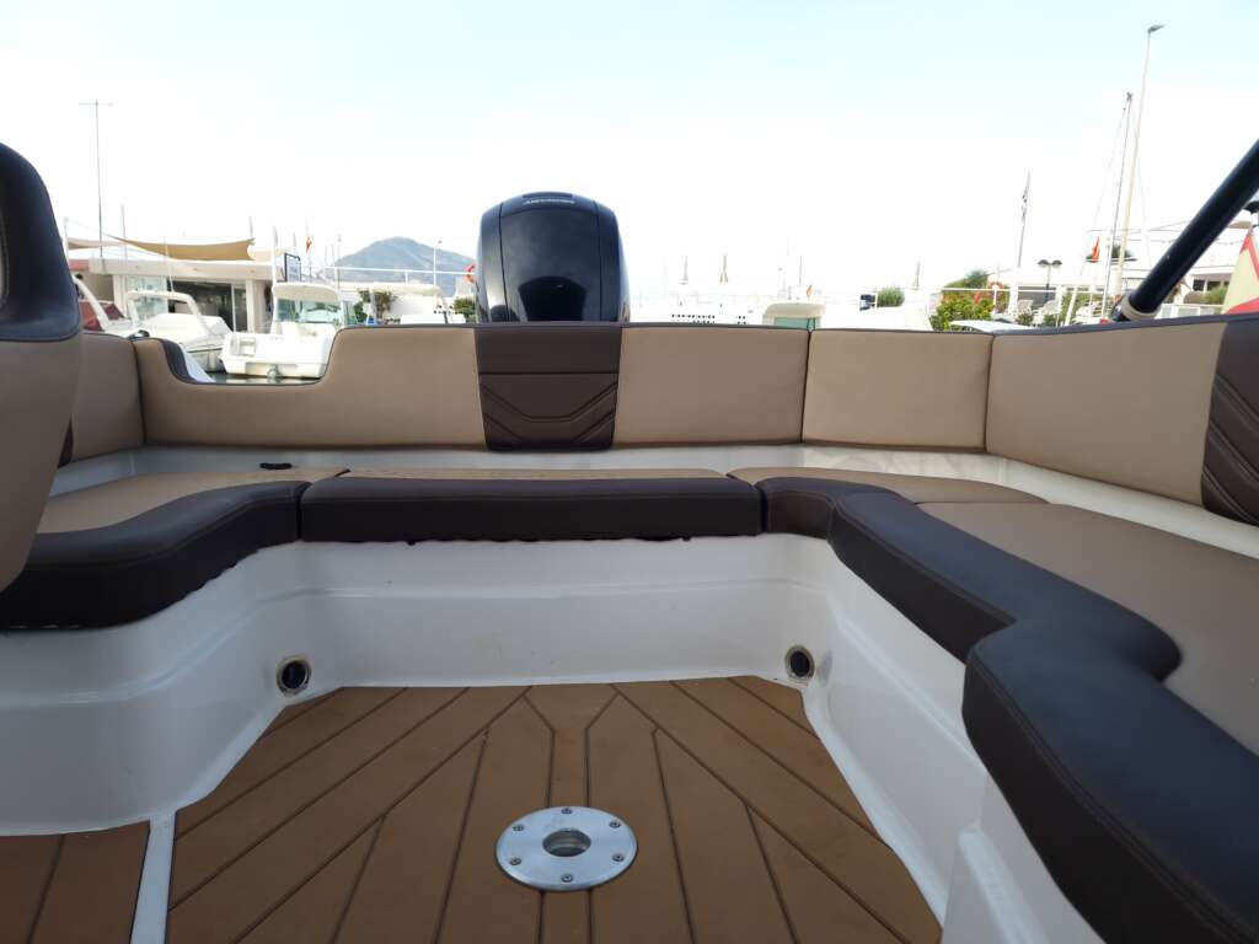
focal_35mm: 23
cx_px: 630
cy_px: 472
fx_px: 837
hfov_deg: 73.9
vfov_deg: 58.9
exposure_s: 1/215
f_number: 1.8
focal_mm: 6.4
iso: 50
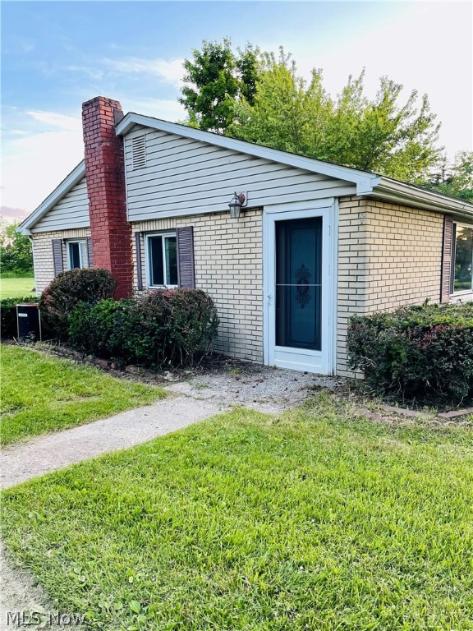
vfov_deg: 67.3
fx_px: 474
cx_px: 236
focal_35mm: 26
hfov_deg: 53.1
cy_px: 316
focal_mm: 5.1
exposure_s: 1/106
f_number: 1.6
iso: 125
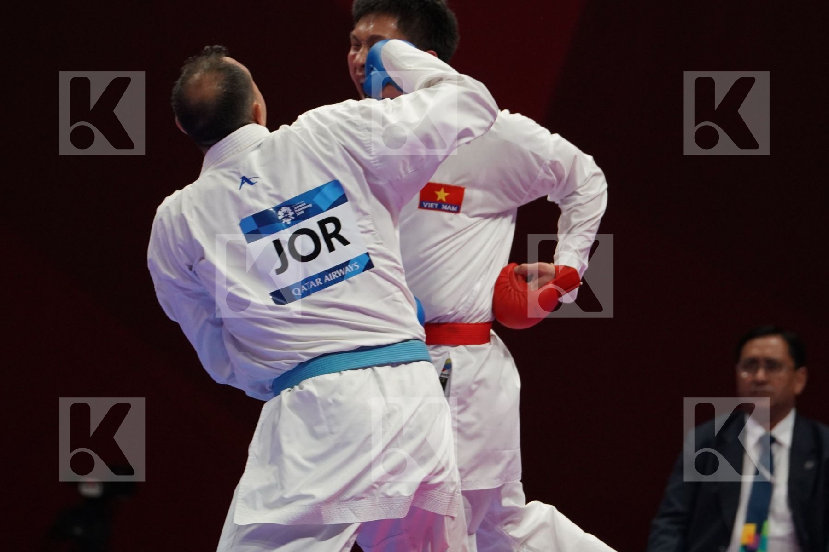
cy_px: 276
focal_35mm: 414
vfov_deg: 3.3
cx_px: 414
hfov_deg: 5.0
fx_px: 9533
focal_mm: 276
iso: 2500
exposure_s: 1/1000
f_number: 4
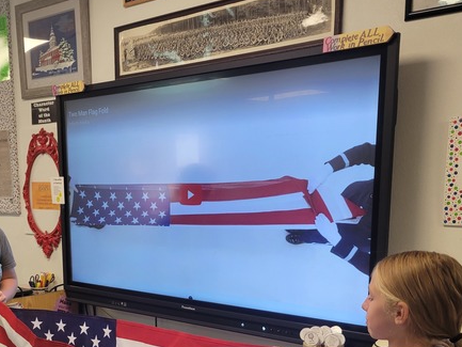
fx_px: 641
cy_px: 298
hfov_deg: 39.1
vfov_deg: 29.3
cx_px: 149
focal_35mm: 48
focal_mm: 5.4
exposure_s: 1/120
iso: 200
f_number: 1.8
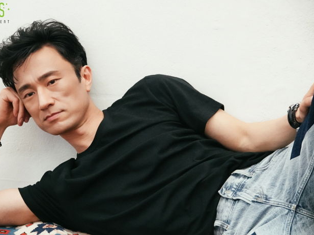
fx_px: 762
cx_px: 138
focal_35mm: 84
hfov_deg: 23.3
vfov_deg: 17.6
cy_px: 117
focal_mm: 28.07
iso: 4000
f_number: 3.5
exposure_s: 1/80
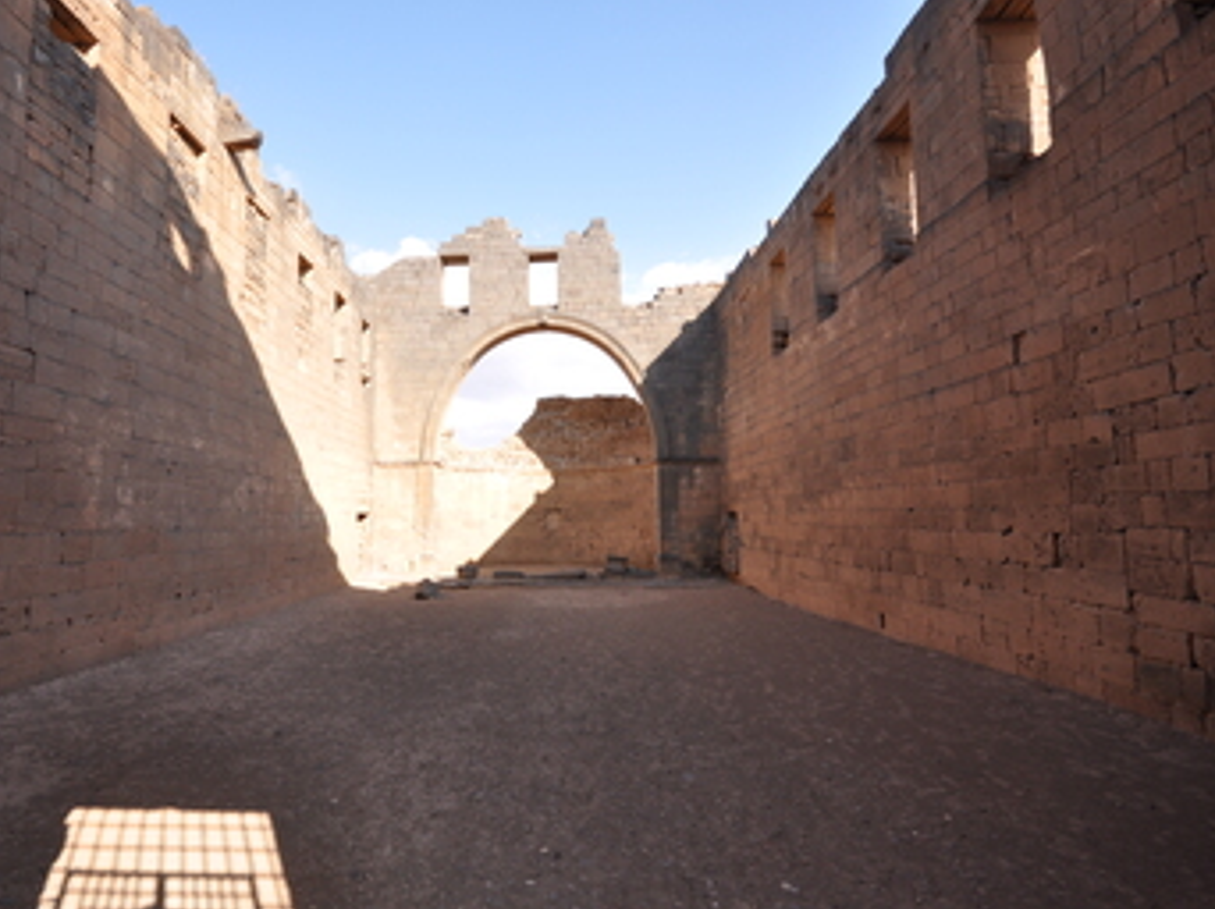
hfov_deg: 90.5
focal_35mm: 17
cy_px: 462
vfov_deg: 74.7
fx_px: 596
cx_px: 520
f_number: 7.1
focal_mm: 10
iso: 200
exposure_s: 1/200
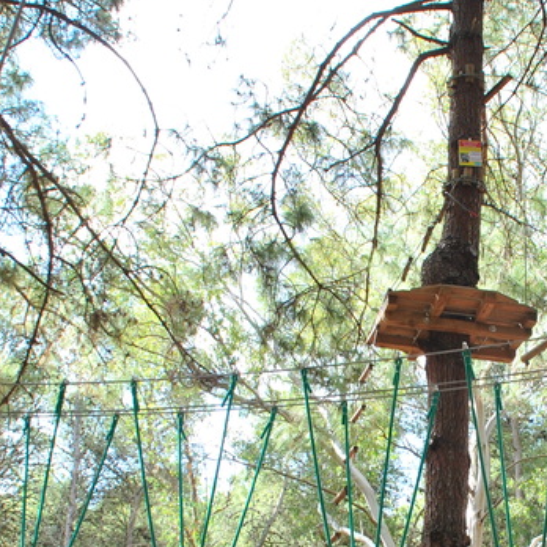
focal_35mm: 69
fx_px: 1234
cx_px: 483
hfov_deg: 24.4
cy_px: 500
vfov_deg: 24.2
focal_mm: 18
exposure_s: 1/100
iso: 200
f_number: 9
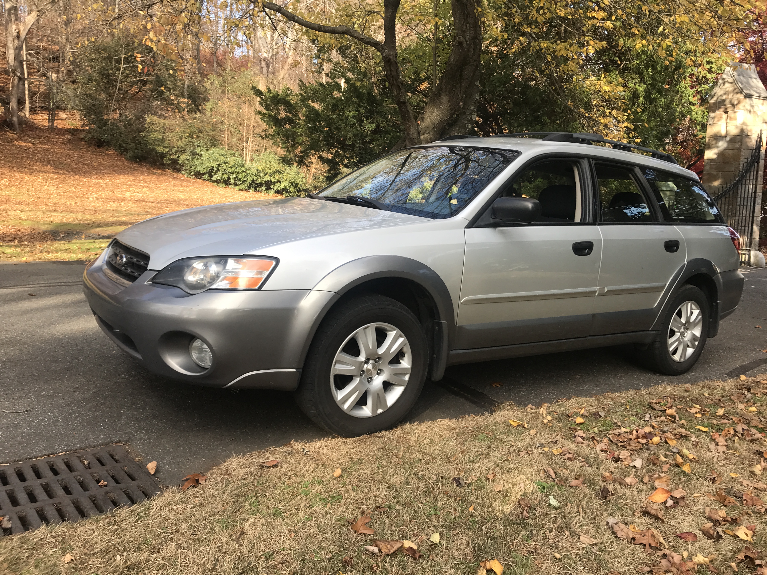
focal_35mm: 28
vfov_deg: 49.7
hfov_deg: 63.4
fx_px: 620
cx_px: 384
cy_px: 288
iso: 20
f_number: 1.8
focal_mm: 3.99
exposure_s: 1/465
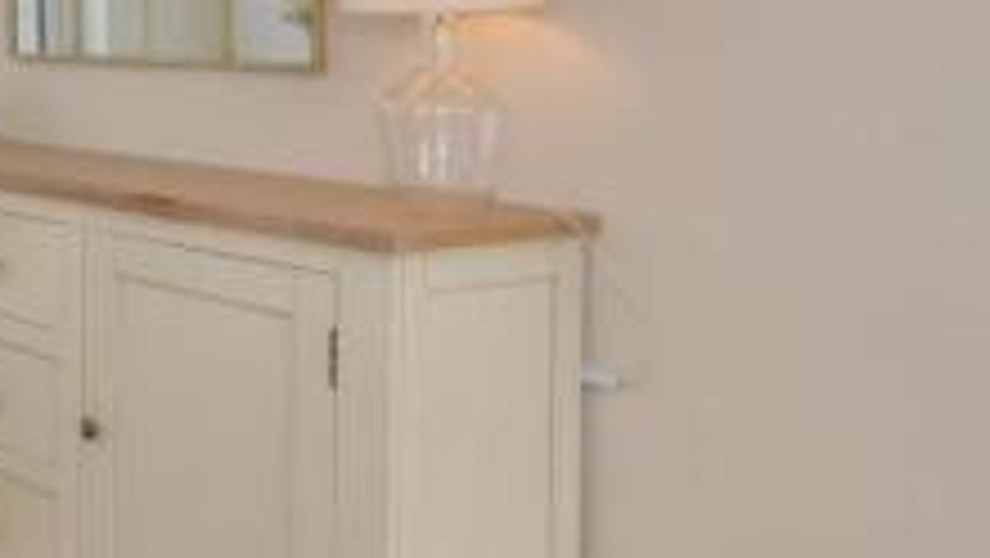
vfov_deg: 21.7
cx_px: -394
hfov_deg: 29.0
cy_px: -25
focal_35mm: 53
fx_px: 1392
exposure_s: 1/15
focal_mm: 11.5
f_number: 8
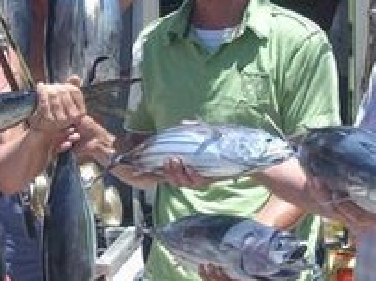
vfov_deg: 12.9
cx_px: 41
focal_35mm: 115
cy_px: 172
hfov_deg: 16.9
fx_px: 1248
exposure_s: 1/210
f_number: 5.6
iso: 64
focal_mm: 6.2
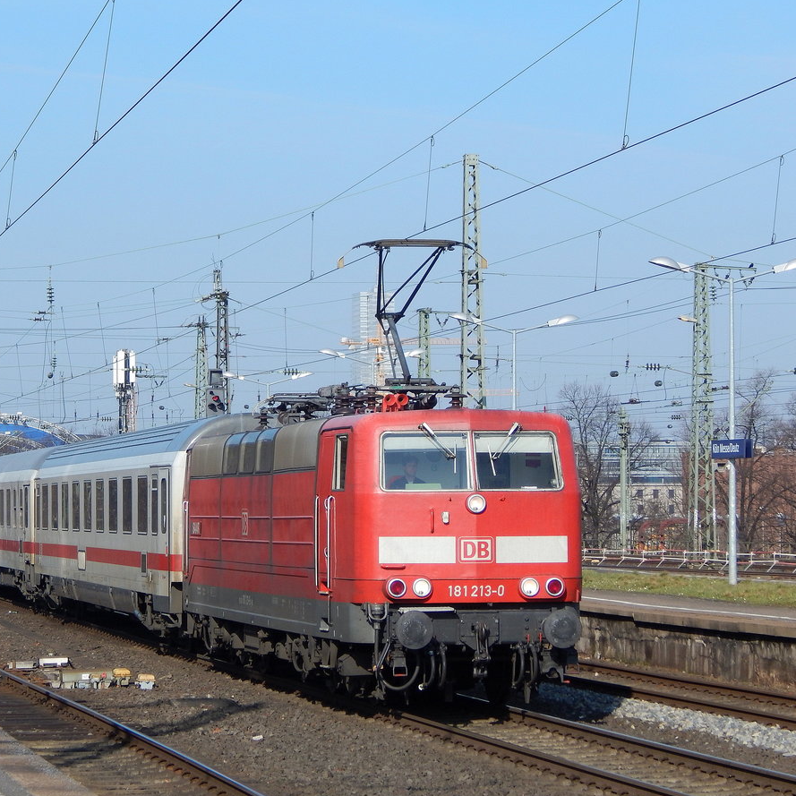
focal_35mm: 136
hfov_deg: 12.8
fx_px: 3538
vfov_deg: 12.8
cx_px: 338
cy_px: 400
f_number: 4.6
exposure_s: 1/800
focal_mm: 20.5
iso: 125
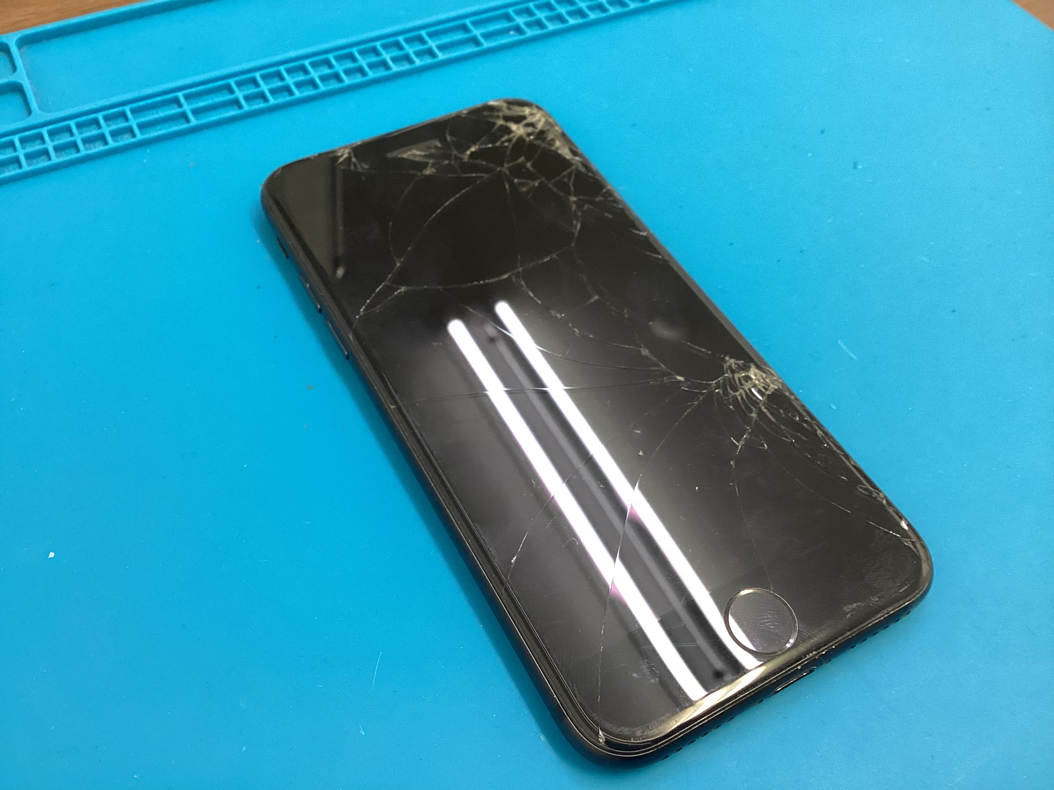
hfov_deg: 58.4
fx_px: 944
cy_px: 395
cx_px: 527
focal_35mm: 31
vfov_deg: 45.4
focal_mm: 3.3
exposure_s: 1/50
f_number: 2.4
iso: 160
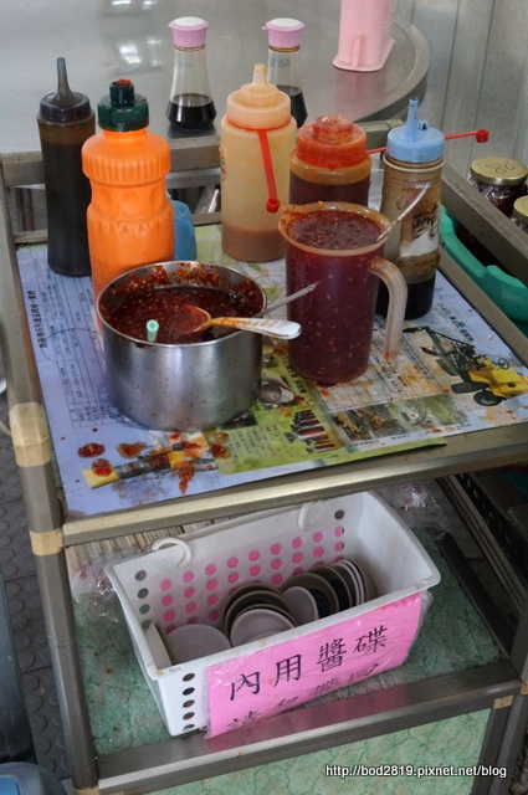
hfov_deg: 30.8
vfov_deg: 45.0
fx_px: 960
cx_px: 264
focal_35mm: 44
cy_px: 398
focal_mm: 29
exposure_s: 1/125
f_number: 4.5
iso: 3200
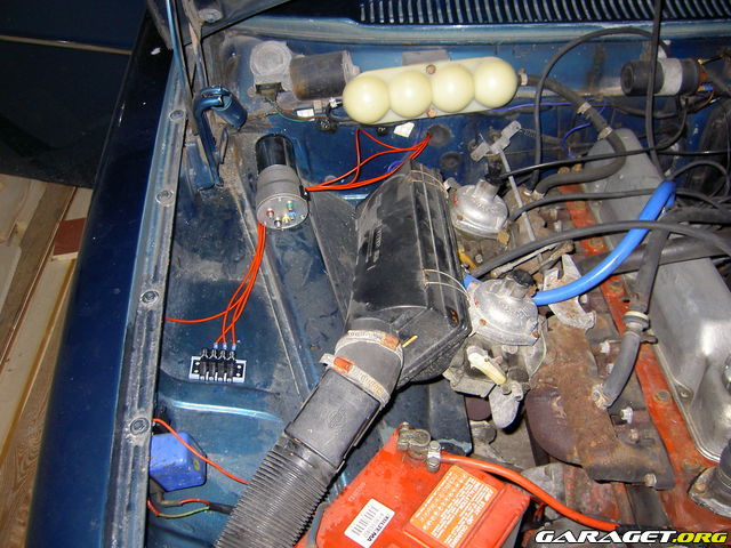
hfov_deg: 54.0
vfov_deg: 41.8
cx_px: 366
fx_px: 718
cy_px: 274
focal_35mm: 34
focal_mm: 5.6
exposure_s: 1/60
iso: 100
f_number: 2.8
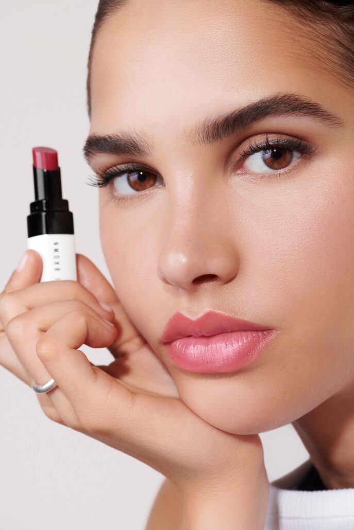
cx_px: 177
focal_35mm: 105
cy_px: 265
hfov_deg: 13.0
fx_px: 1548
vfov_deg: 19.5
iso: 400
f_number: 11
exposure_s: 1/200
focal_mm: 105
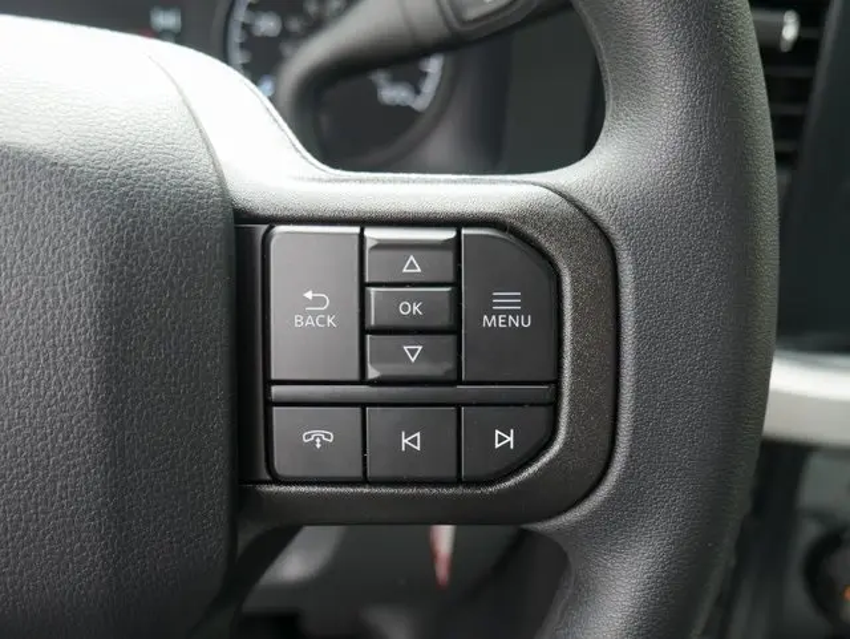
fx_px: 934
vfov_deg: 37.8
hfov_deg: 48.9
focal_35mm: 38
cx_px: 425
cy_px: 320
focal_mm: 19
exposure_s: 1/100
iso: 200
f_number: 4.1
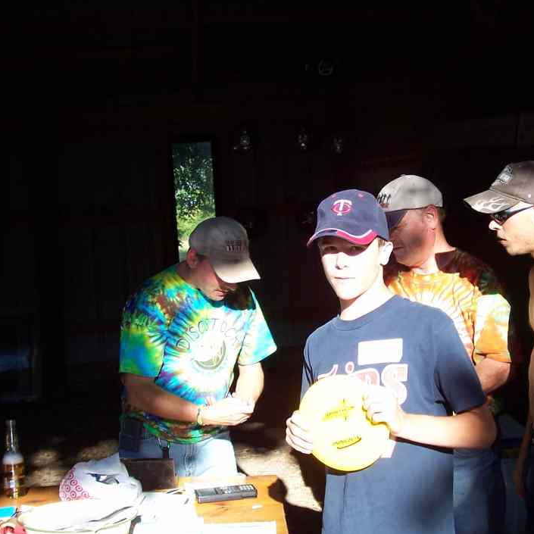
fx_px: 1187
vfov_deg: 25.4
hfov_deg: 25.2
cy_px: 289
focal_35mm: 68
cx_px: 373
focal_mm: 8.6
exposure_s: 1/250
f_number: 3.4
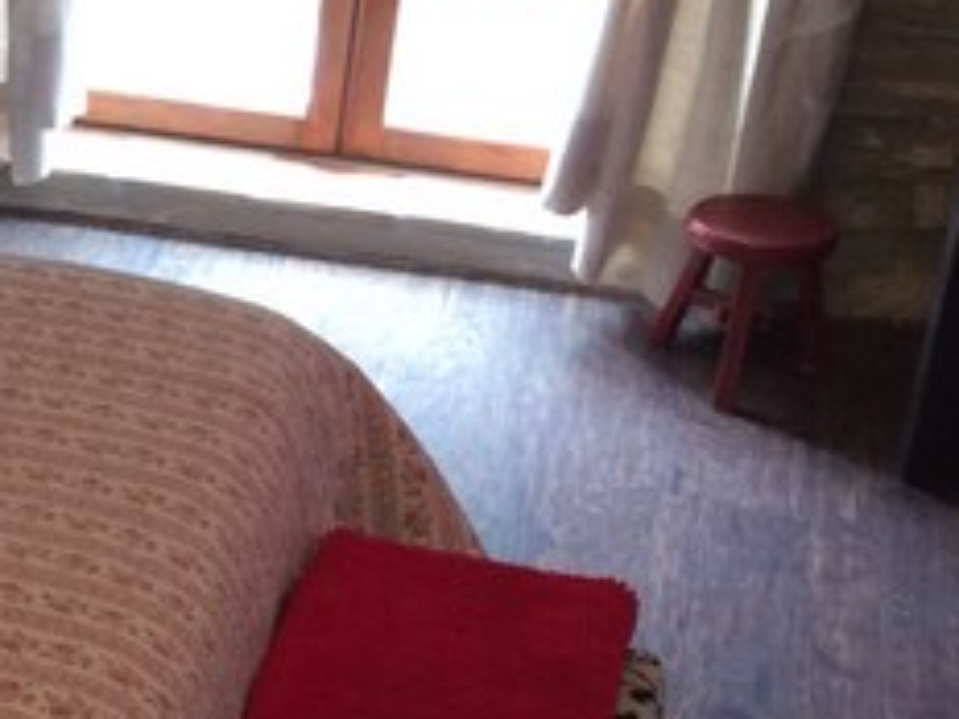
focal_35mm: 100
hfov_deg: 17.8
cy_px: 335
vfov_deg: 14.8
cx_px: -442
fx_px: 2770
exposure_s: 1/33
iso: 160
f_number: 2.2
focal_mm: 4.15
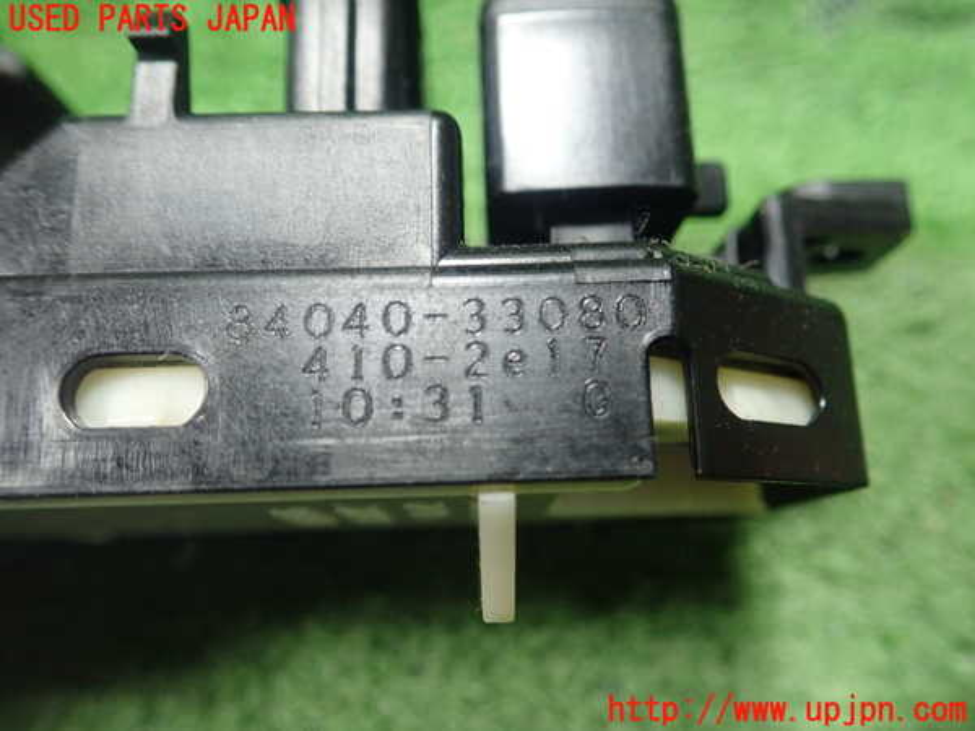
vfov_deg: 46.8
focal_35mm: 30
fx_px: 845
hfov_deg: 60.0
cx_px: 488
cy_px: 366
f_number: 2.3
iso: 800
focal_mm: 5.5
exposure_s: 1/125
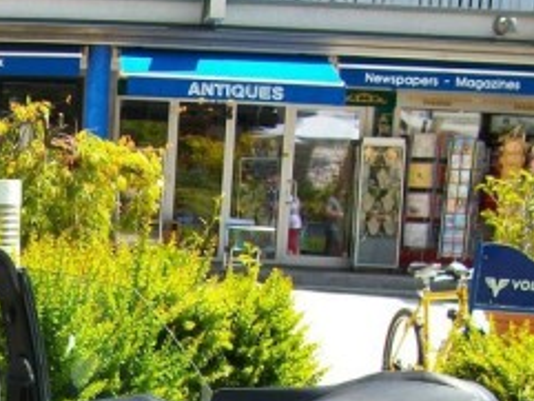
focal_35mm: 113
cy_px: 611
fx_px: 1744
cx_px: -95
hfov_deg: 16.7
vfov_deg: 12.4
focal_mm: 5.7
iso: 80
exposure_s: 1/359
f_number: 2.9
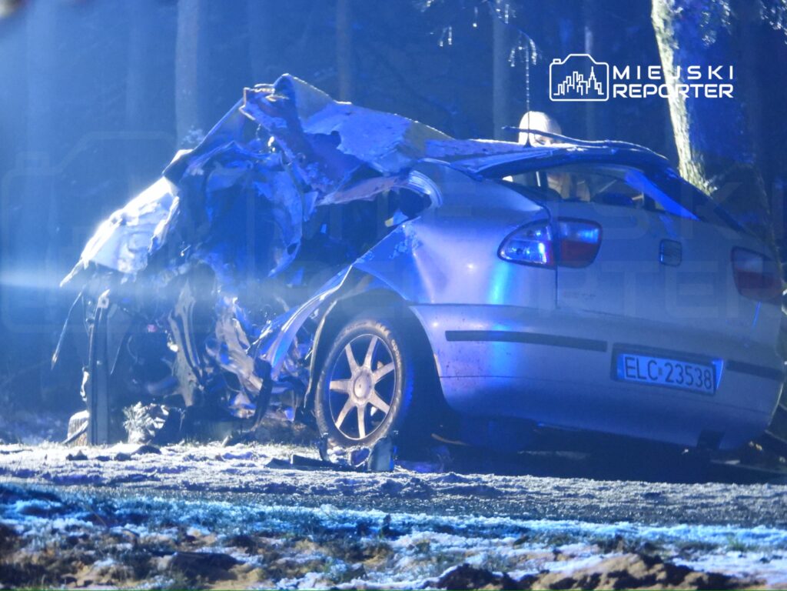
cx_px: 394
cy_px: 296
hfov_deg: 3.5
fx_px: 12891
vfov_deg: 2.6
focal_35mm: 567
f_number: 5
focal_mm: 102
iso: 1600
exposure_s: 1/2
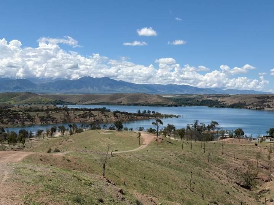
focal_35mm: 52
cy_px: 102
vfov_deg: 28.0
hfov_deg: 36.8
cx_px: 137
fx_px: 412
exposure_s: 1/5348
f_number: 1.6
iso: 32
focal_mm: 5.96
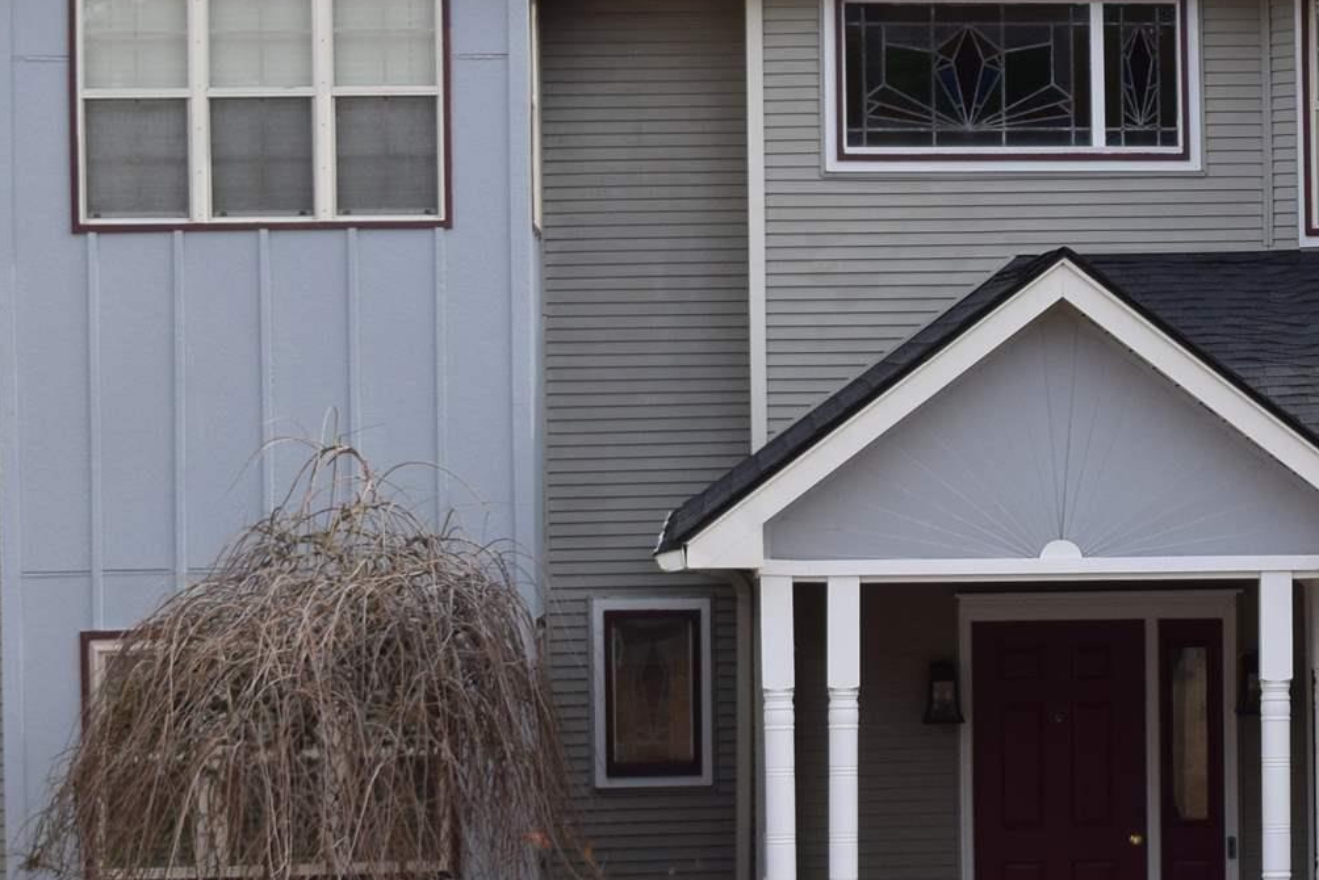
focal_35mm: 156
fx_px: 5717
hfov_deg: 12.9
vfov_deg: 8.8
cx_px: 1531
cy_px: 428
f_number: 9
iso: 200
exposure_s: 1/320
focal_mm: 34
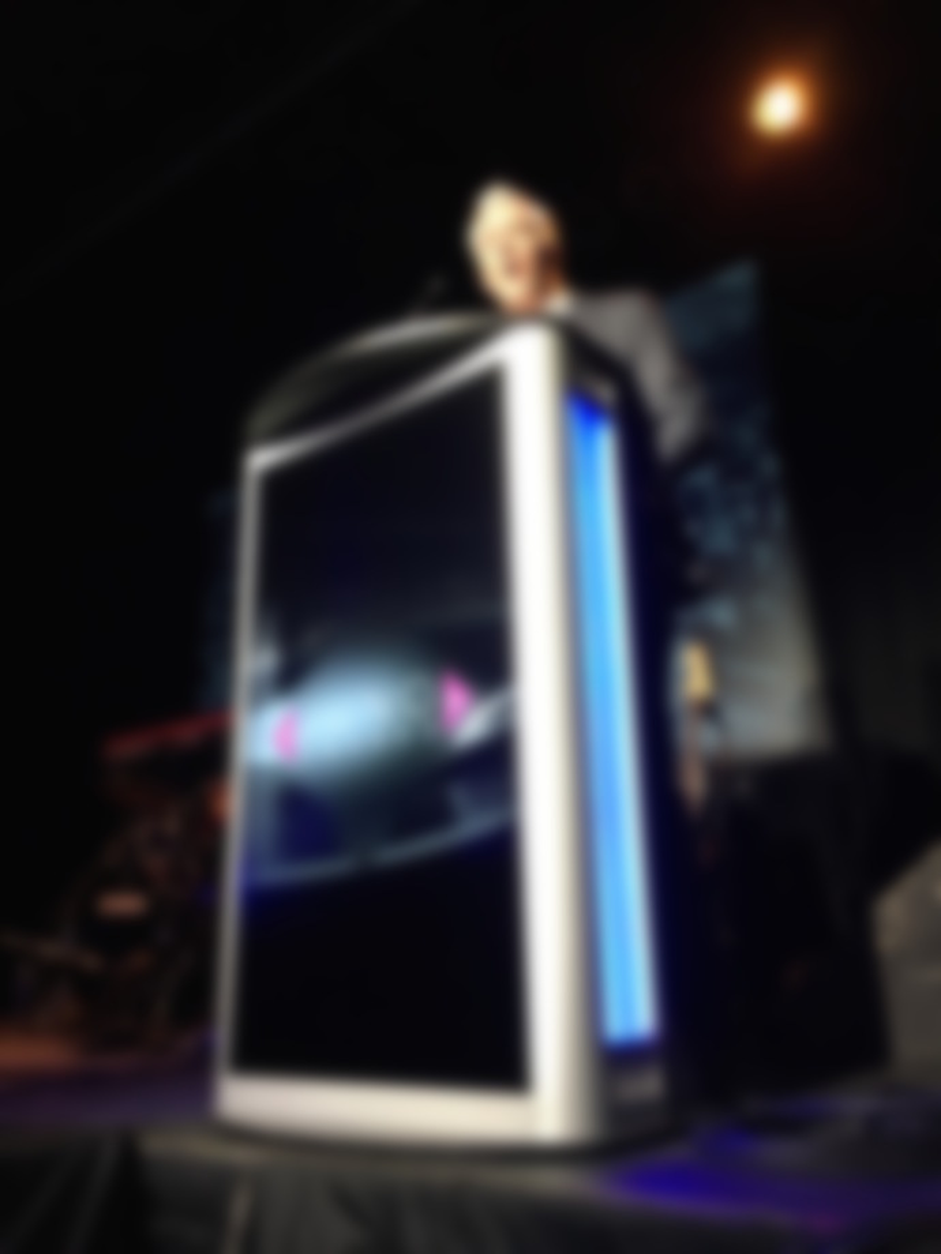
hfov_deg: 48.2
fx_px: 1051
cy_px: 627
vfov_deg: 61.7
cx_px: 470
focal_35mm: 29
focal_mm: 4.15
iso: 200
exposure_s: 1/24
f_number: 2.2
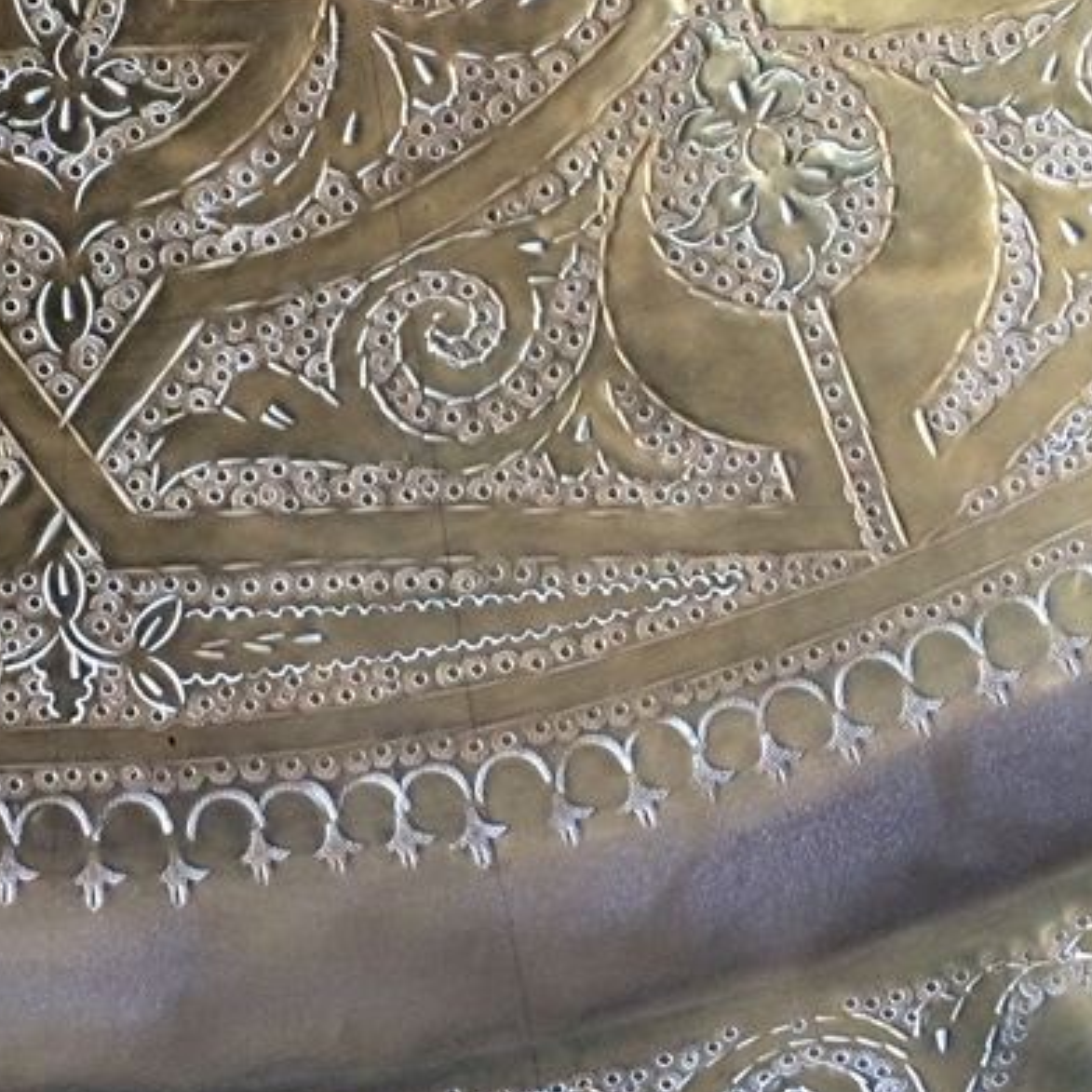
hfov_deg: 27.6
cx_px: 229
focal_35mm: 61
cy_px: 286
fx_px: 2177
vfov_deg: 27.8
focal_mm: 4.12
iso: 125
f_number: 2.2
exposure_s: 1/30
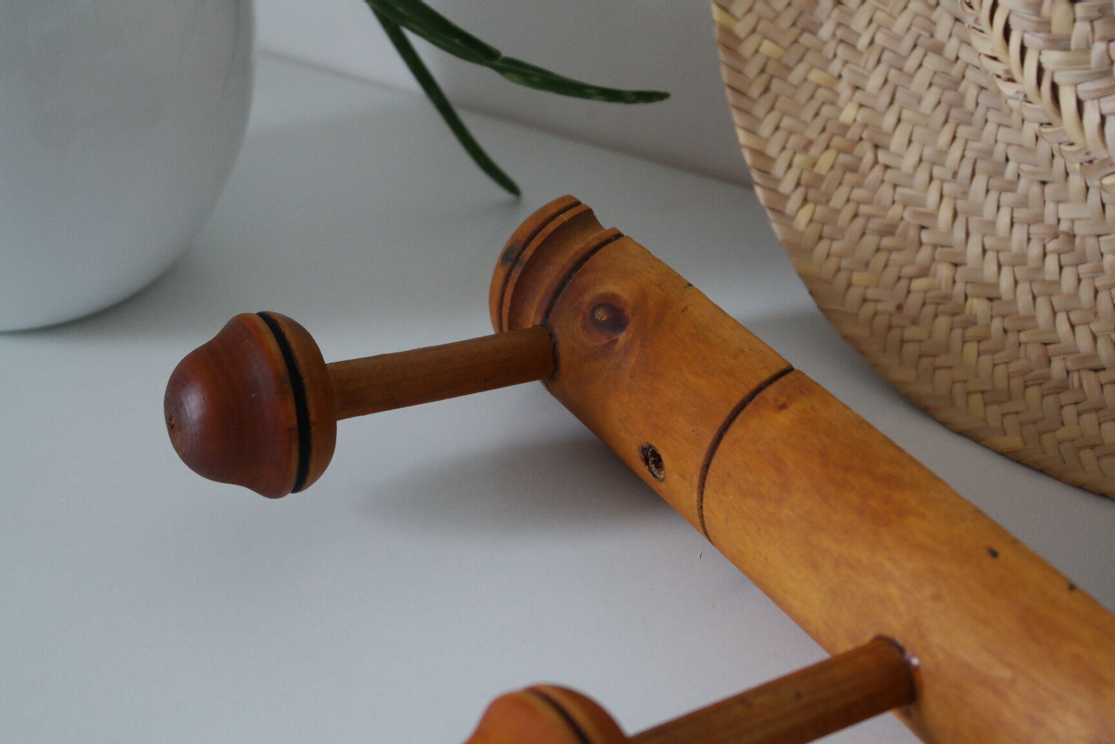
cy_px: 372
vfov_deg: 23.4
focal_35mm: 58
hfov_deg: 34.5
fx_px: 1796
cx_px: 558
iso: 800
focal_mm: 38
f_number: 5.6
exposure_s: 1/25
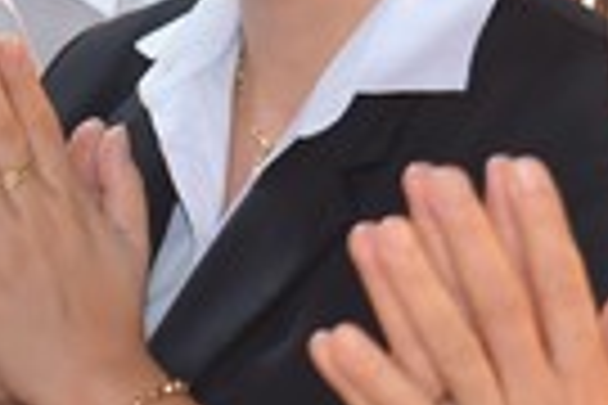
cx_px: -167
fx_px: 5049
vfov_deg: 4.6
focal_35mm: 299
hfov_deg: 6.8
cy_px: -88
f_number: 3.5
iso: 500
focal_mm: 62
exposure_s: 1/60
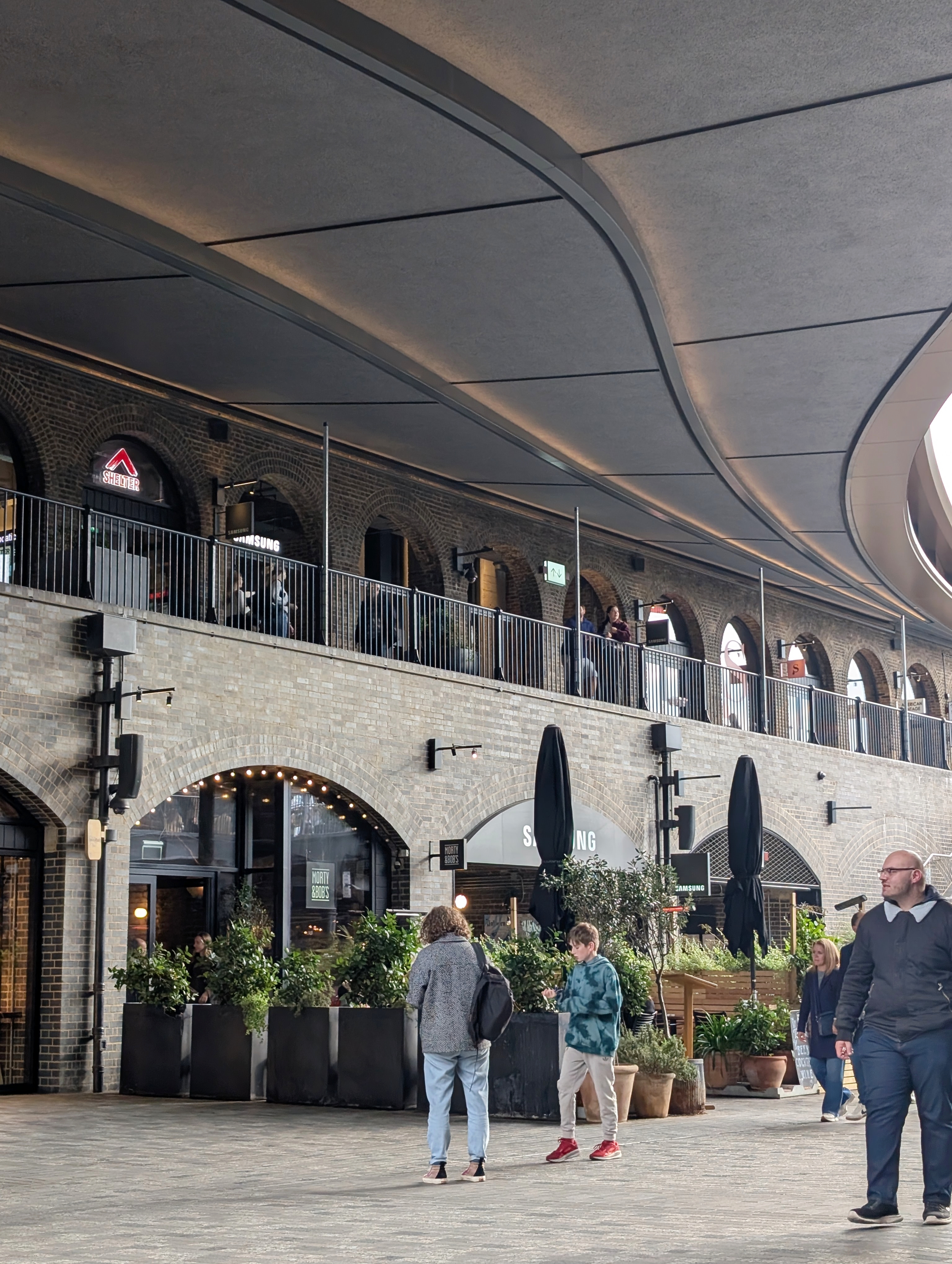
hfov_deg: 29.7
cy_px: 632
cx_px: 476
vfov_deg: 38.9
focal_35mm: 49
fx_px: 1792
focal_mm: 6.9
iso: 119
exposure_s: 1/470
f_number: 1.68
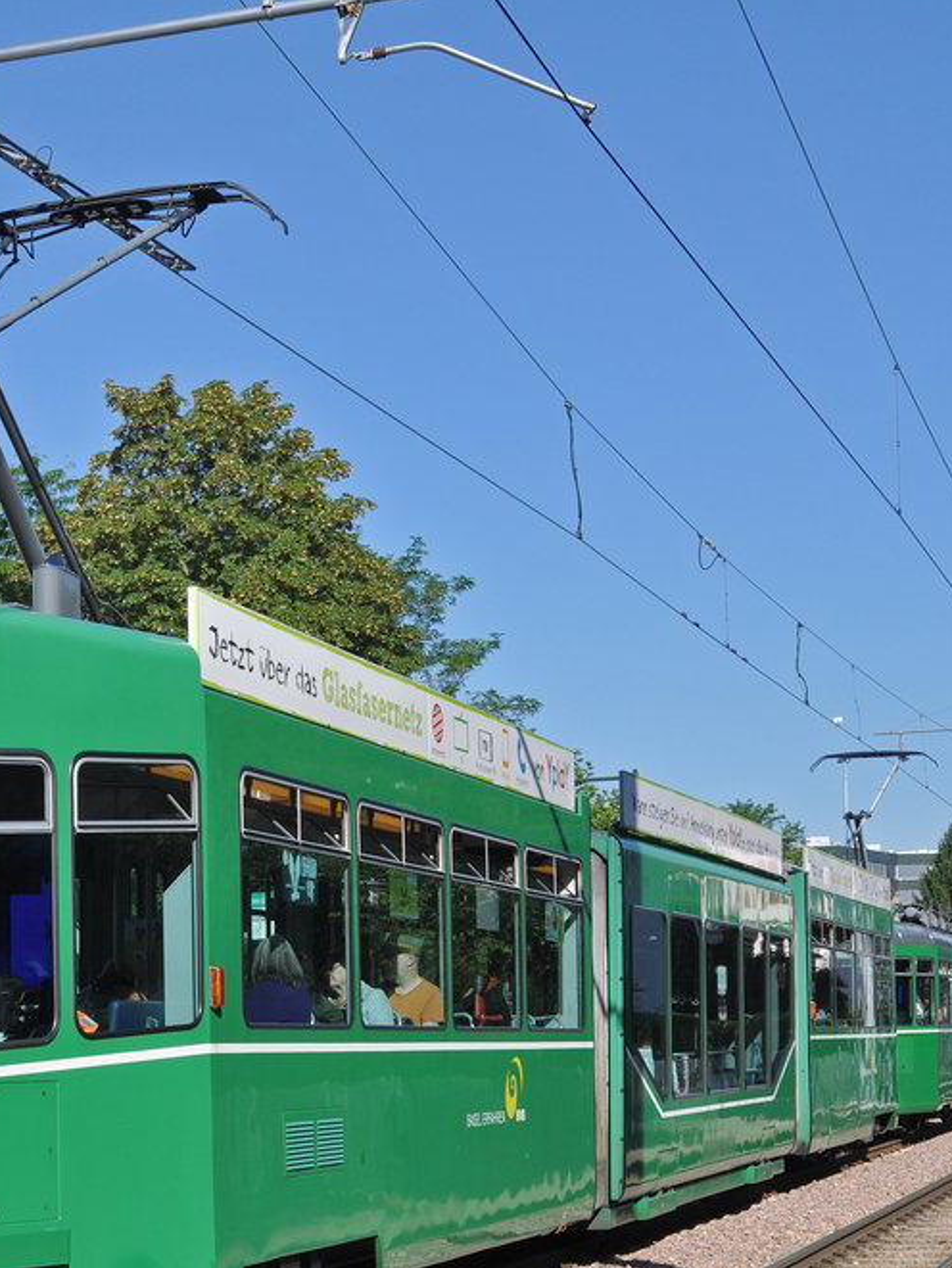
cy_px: 759
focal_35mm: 68
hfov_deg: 21.3
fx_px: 2493
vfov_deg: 28.5
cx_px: 148
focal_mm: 26
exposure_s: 1/400
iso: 200
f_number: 10
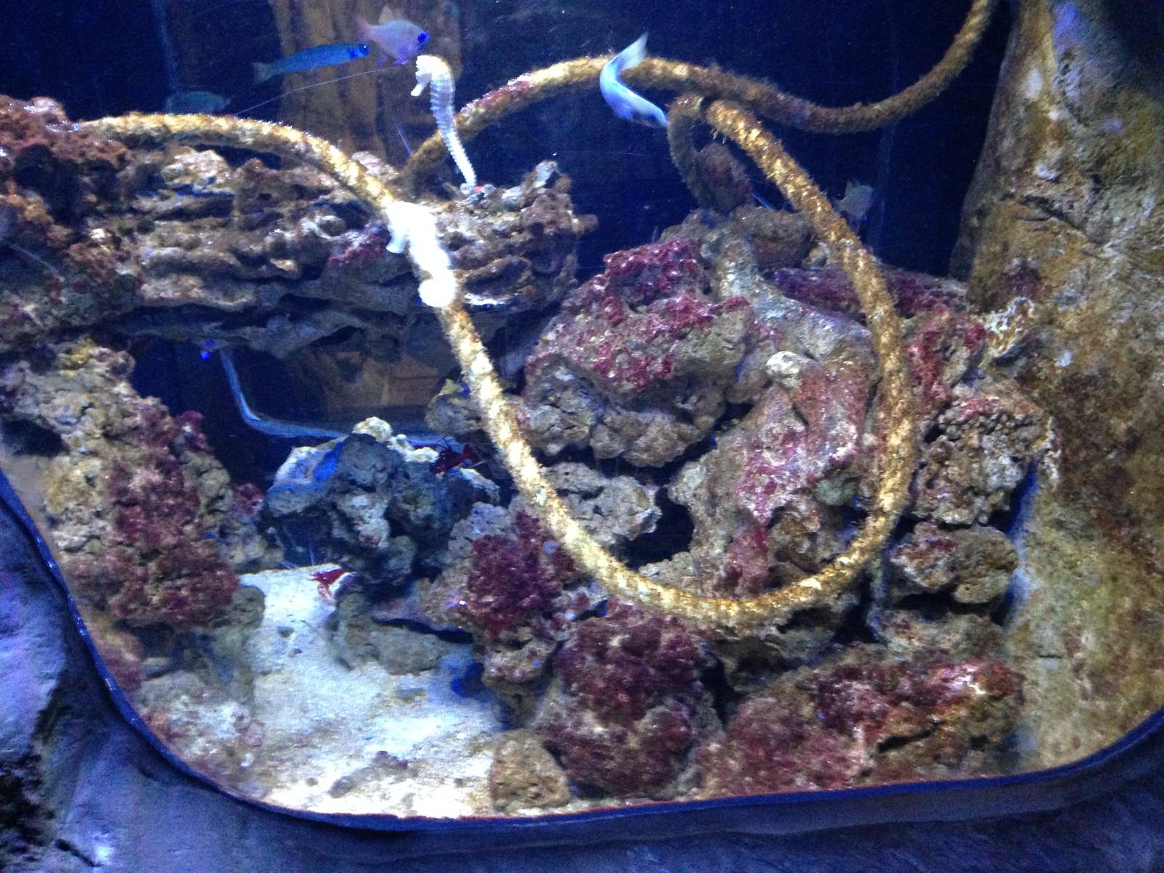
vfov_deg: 42.9
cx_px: 582
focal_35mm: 33
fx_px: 1110
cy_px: 436
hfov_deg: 55.4
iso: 500
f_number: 2.4
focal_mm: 4.12
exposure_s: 1/15
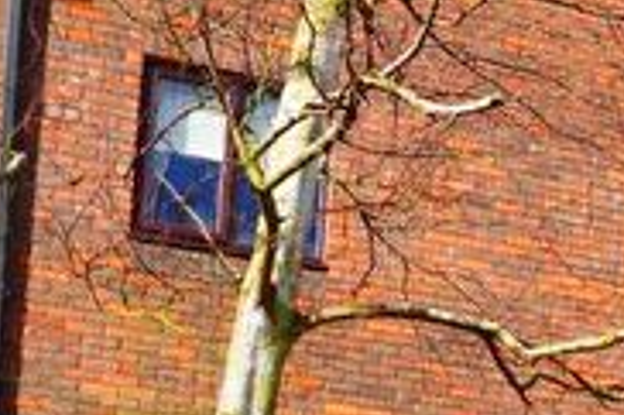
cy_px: 520
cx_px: 1087
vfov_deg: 12.8
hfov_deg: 16.7
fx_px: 1801
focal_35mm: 104
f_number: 13
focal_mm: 18
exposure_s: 1/125
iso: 100
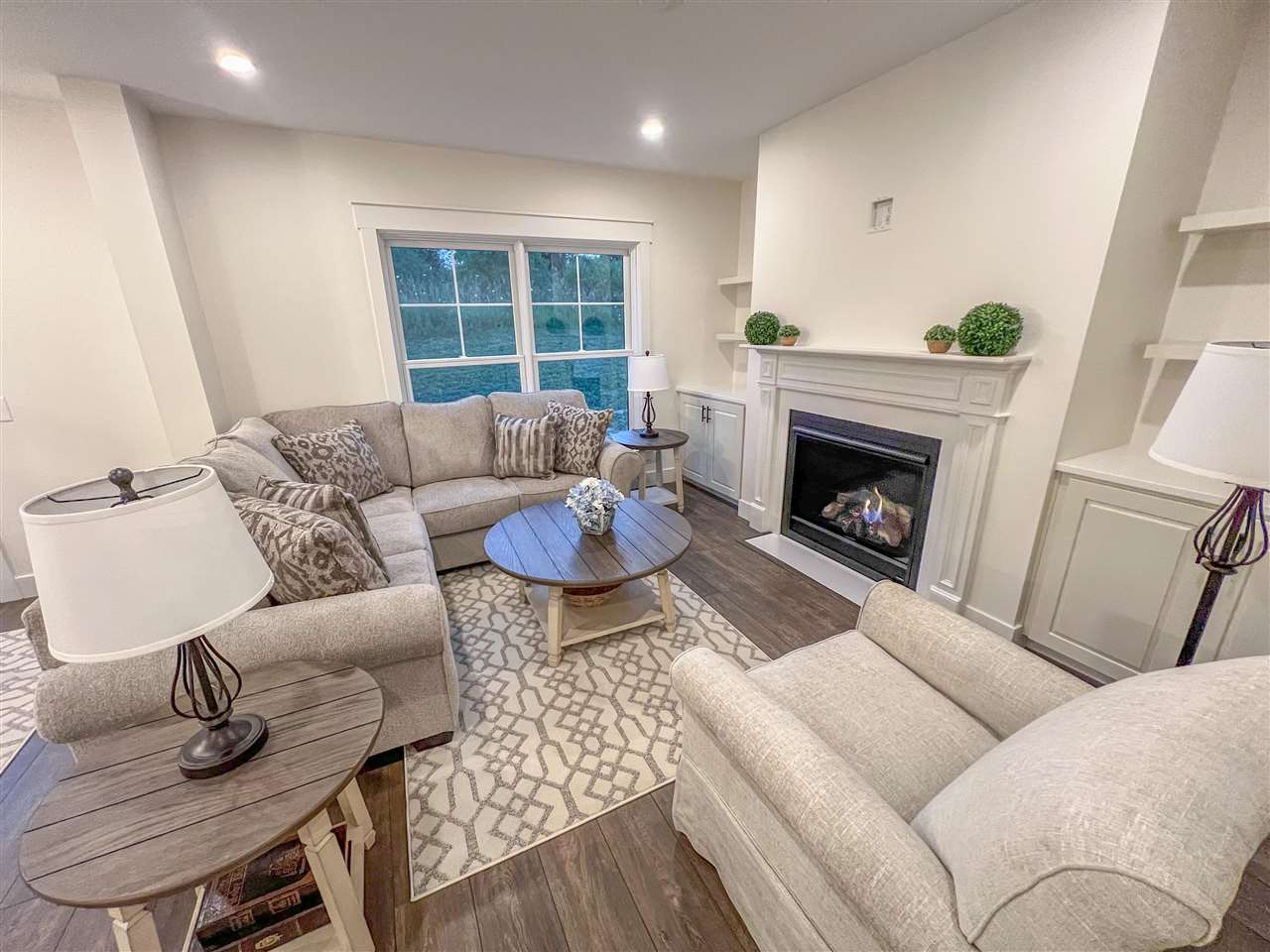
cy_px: 476
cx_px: 635
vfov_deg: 89.9
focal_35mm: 13
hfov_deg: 106.2
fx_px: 477
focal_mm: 1.57
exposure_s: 1/60
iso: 400
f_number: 1.8
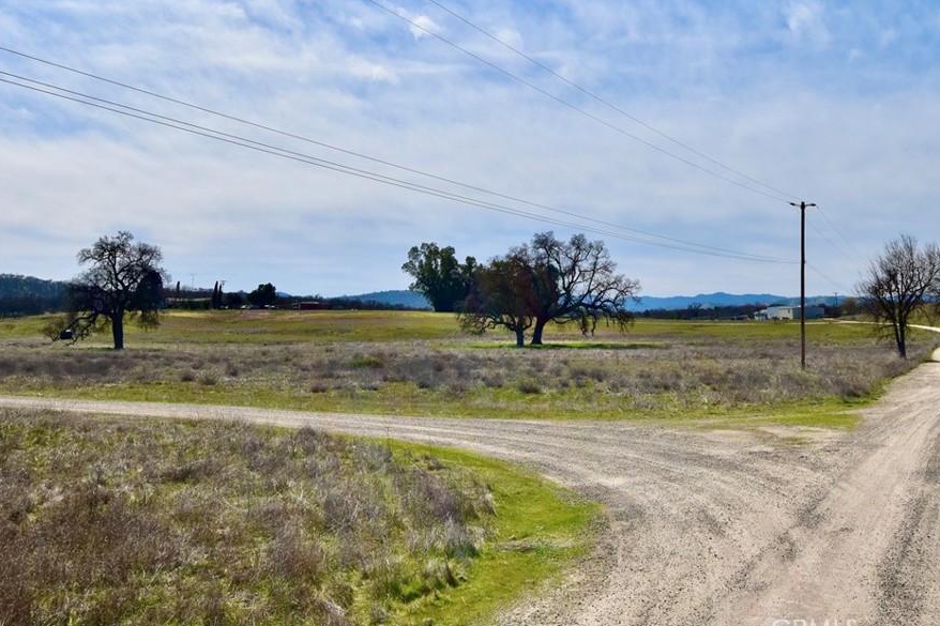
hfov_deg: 54.4
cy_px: 279
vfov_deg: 37.8
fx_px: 914
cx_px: 516
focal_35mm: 35
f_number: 11
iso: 200
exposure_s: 1/500
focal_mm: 20
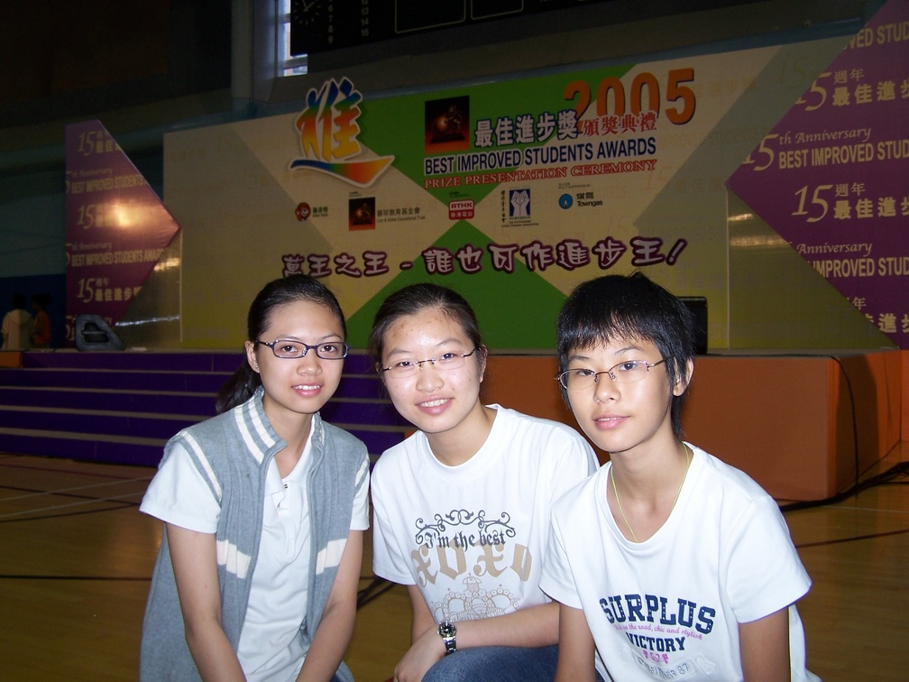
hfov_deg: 49.0
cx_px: 454
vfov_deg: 37.7
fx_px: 998
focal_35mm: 38
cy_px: 341
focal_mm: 6.3
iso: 80
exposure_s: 1/60
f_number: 2.8
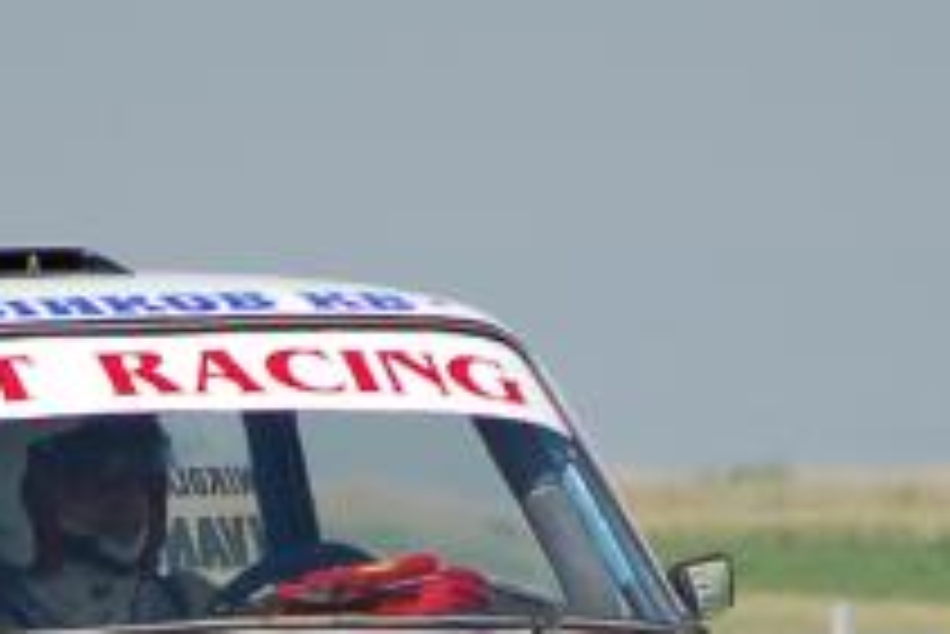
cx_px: 351
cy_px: 915
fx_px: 38394
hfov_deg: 1.4
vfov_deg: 0.9
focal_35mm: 1454
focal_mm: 200
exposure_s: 1/1000
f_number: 5.6
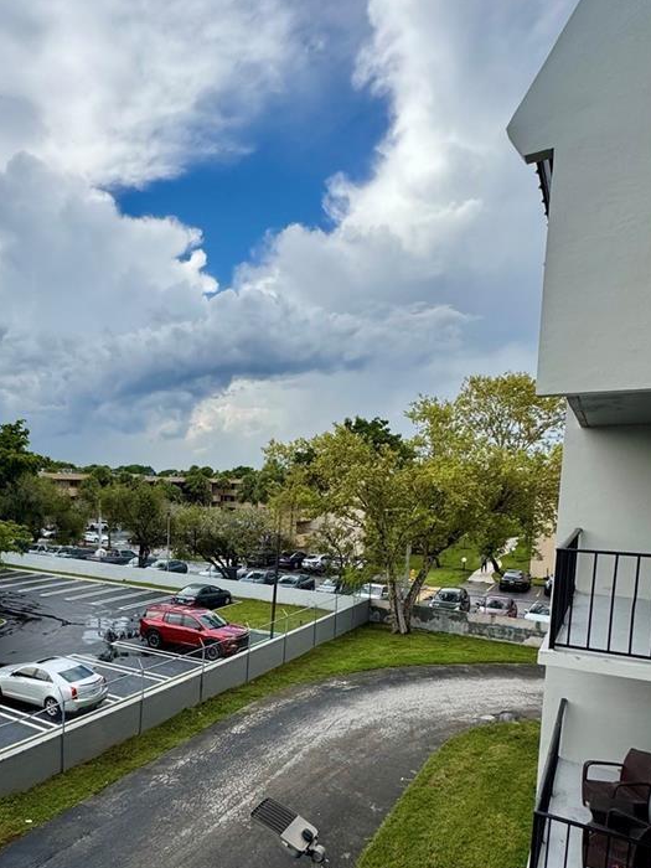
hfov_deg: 55.1
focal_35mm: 24
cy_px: 539
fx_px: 602
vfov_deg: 70.5
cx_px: 193
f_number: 2.2
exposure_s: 1/1536
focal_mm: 2.22
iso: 40
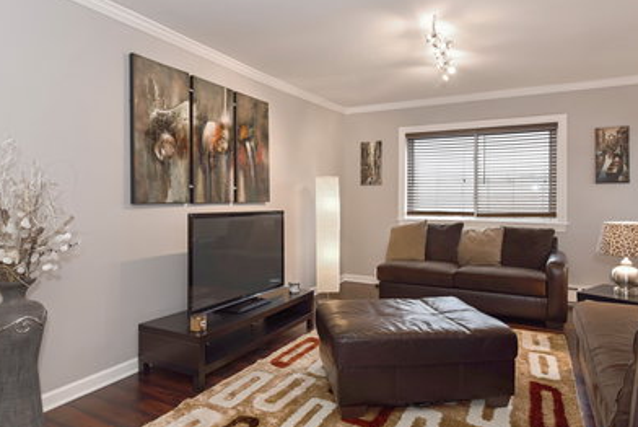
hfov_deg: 78.5
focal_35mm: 22
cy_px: 217
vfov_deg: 57.3
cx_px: 315
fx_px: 390
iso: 400
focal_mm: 18
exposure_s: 1/10
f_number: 8
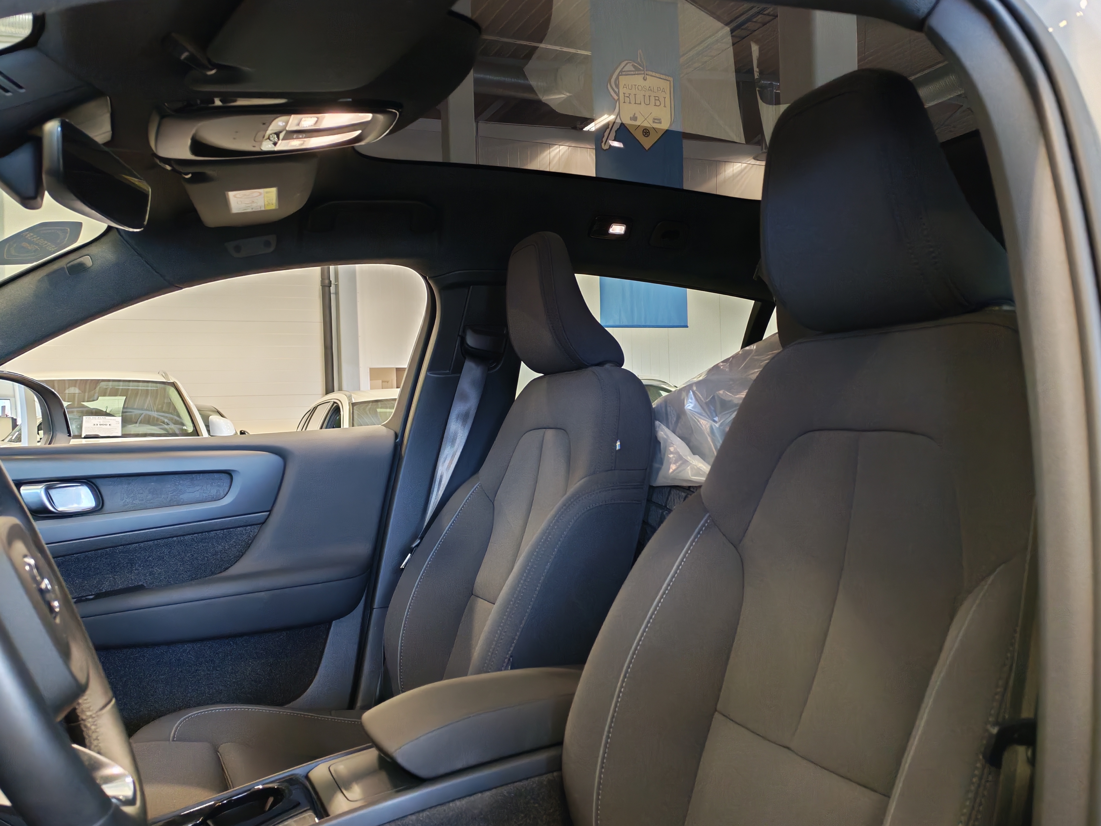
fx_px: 986
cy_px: 413
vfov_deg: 45.4
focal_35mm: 31
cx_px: 550
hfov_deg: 58.4
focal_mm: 6.12
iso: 640
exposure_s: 1/100
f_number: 1.9
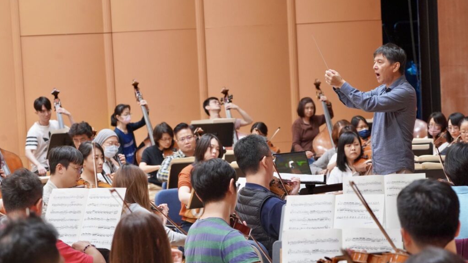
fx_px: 1278
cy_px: 152
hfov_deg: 20.8
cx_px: 234
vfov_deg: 11.8
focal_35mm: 103
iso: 4000
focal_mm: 98
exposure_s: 1/125
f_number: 6.3
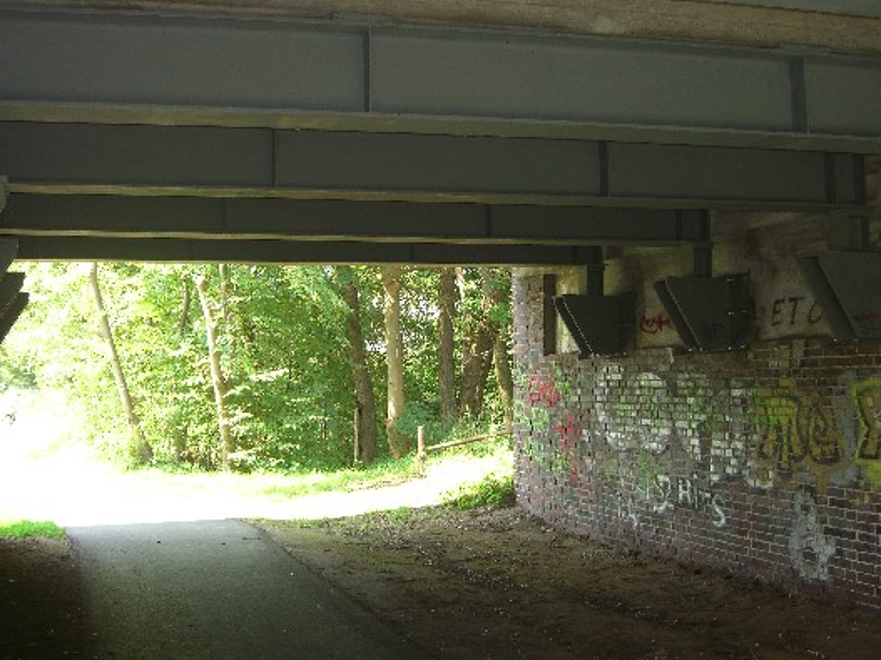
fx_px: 1069
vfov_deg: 34.3
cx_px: 395
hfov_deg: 44.7
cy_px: 330
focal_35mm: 42
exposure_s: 1/100
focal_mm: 7.9
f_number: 2.8
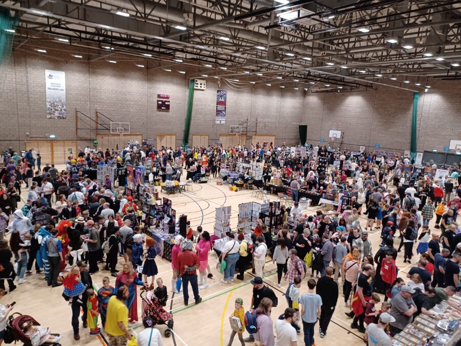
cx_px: 230
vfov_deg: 54.9
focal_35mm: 25
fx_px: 333
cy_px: 173
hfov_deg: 69.4
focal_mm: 4.6
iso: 500
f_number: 1.8
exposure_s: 1/25
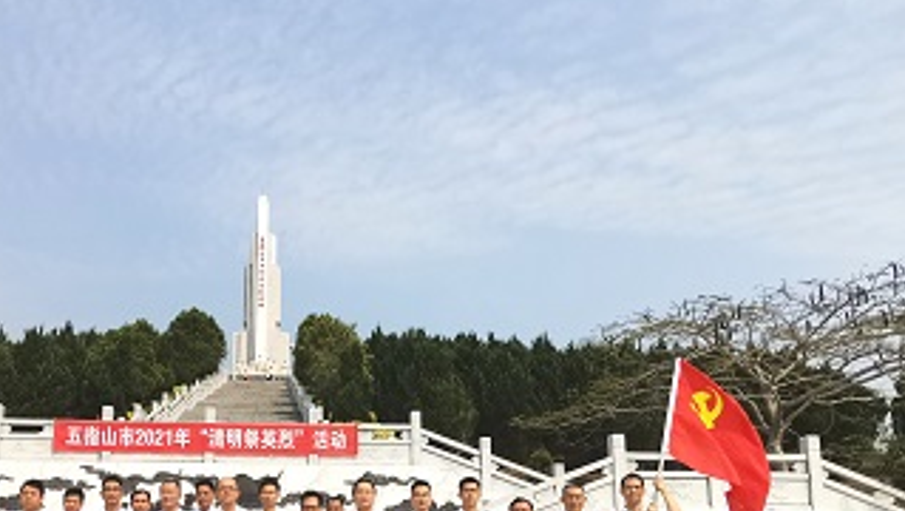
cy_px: 467
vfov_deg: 37.4
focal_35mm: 29
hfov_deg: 63.8
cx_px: 281
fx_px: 696
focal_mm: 2.23
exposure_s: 1/1862
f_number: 2.2
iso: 50
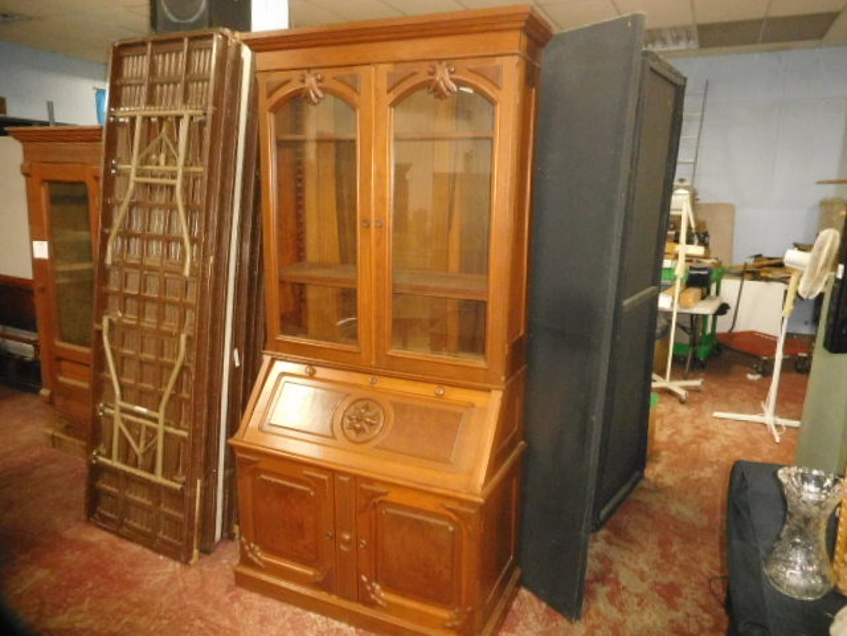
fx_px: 612
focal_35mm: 25
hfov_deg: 69.4
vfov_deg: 54.9
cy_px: 318
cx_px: 424
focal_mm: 4.5
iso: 1600
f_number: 3.4
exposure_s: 1/30
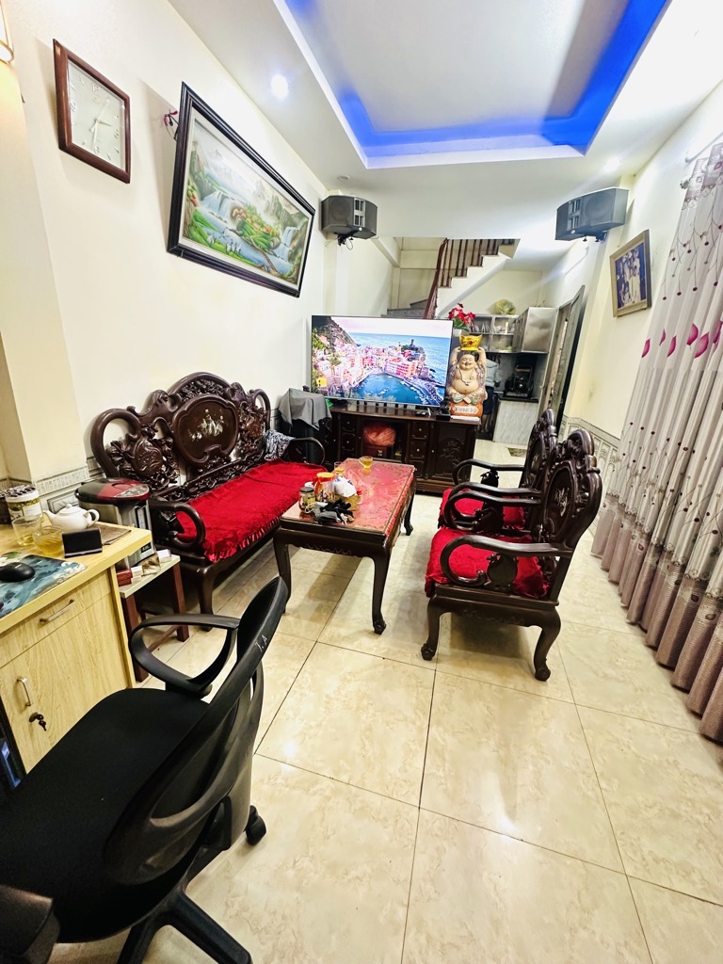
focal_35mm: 14
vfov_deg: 102.1
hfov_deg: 85.7
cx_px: 362
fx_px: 390
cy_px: 482
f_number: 2.2
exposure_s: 1/50
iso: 320
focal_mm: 2.22
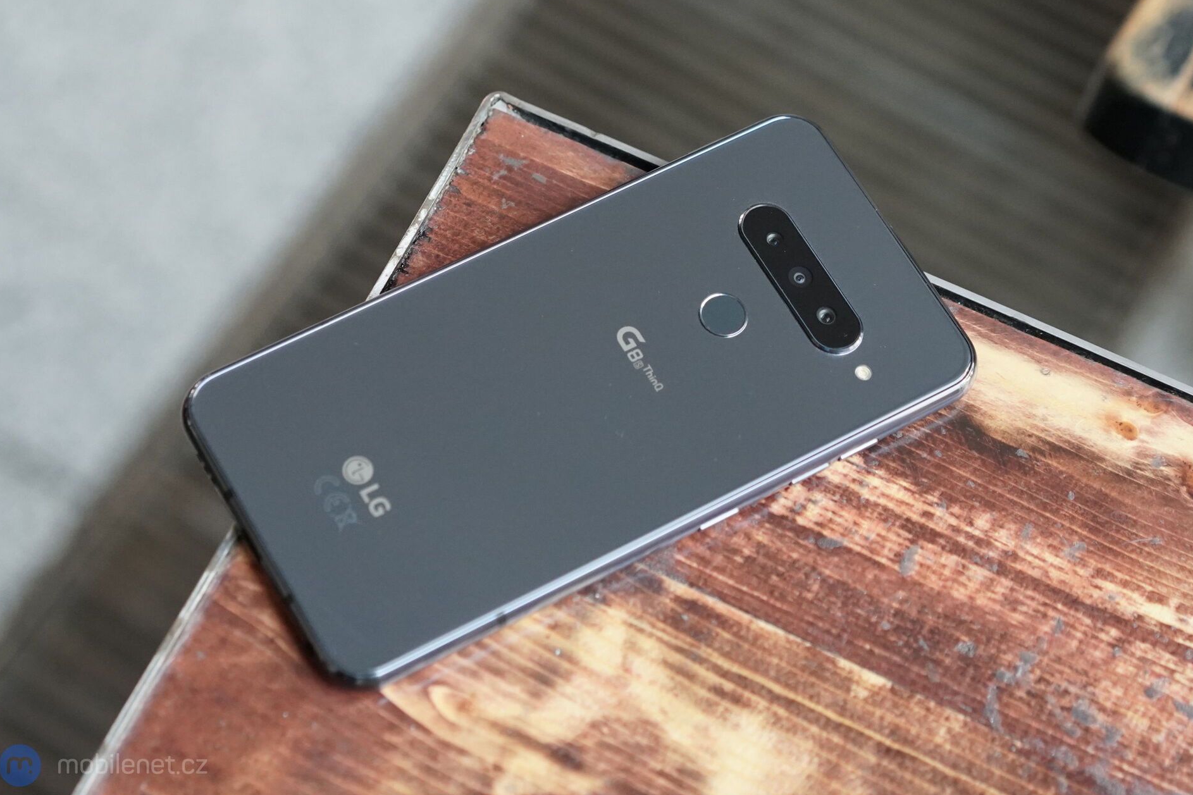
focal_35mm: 56
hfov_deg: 35.6
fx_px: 1855
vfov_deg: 24.2
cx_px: 590
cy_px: 398
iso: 4000
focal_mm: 55
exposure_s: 1/800
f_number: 3.5
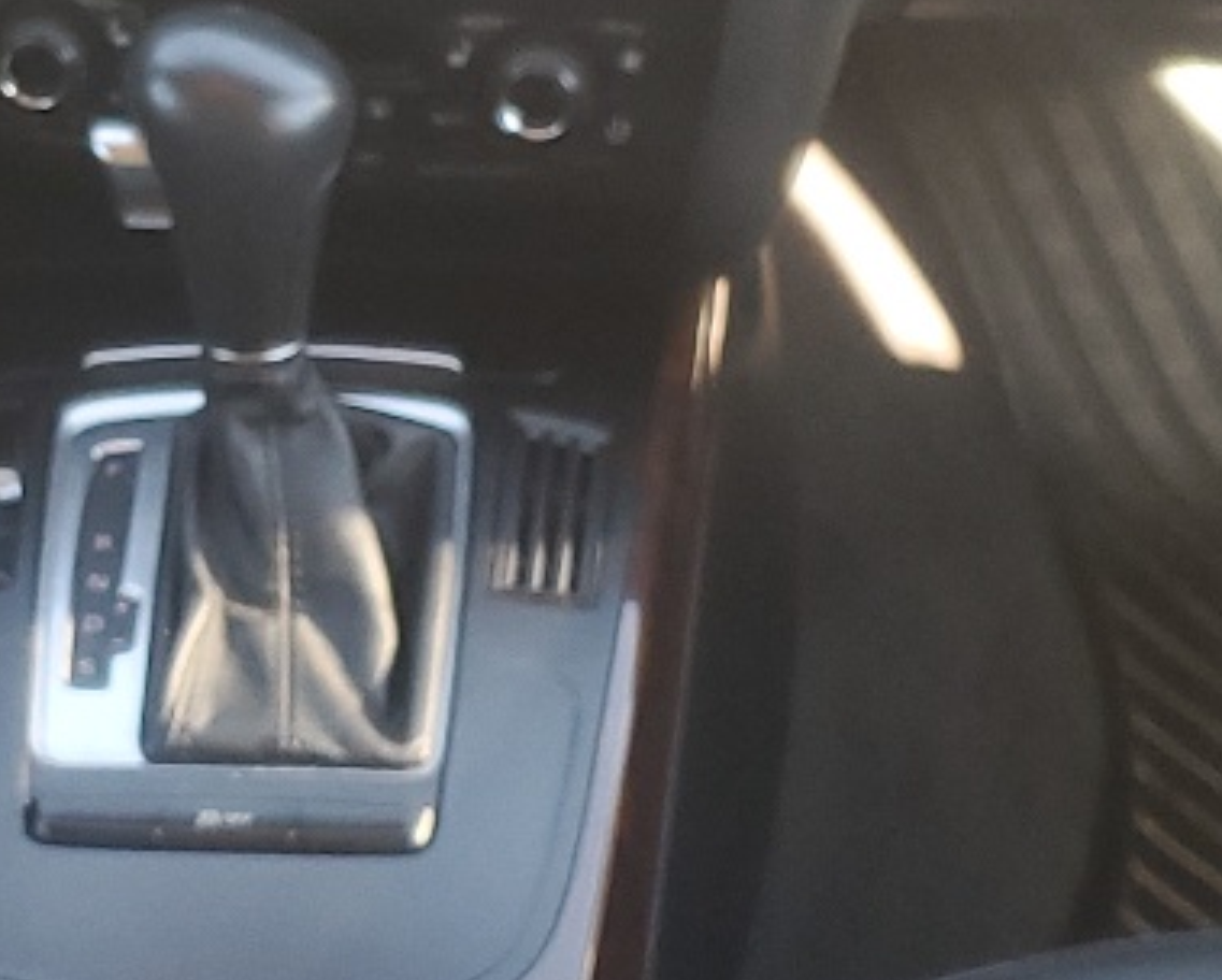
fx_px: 3874
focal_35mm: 107
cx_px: 42
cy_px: 461
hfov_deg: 17.6
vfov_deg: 14.4
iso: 81
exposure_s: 1/120
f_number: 1.5
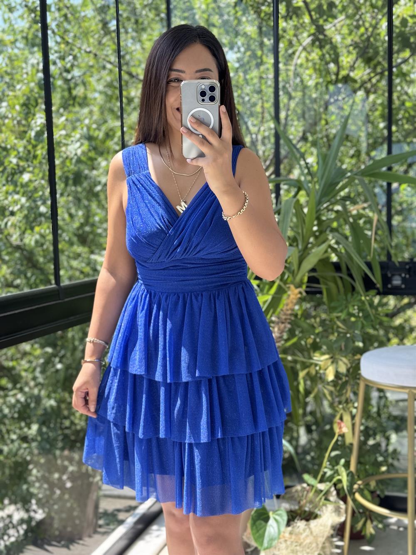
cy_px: 278
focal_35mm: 48
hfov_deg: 30.3
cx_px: 208
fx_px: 769
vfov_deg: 39.7
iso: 64
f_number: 1.78
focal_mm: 6.76
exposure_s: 1/199
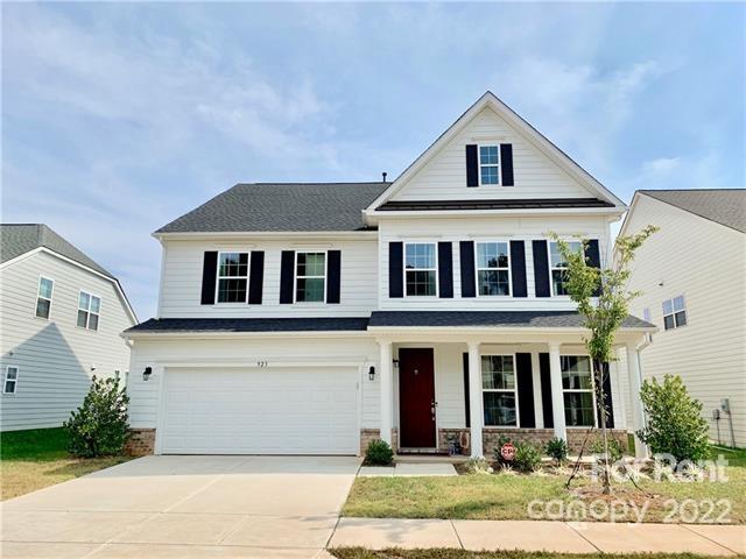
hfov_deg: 67.3
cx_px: 373
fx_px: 560
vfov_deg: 53.1
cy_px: 280
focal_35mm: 26
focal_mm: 4.25
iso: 25
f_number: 1.8
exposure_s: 1/3185
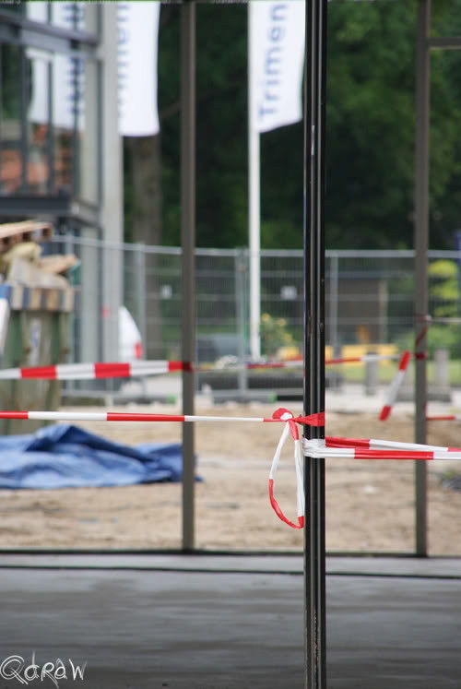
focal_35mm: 300
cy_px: 344
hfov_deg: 4.6
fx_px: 5746
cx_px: 230
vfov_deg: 6.9
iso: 400
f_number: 6.3
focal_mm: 200
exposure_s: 1/160
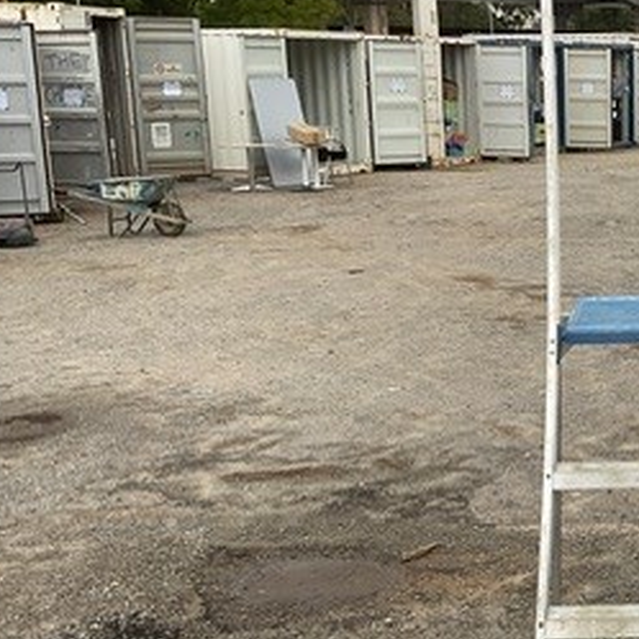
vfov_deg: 26.0
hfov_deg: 24.4
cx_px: 701
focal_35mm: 66
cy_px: 418
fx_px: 1378
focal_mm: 3
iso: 16
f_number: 1.8
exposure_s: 1/1730
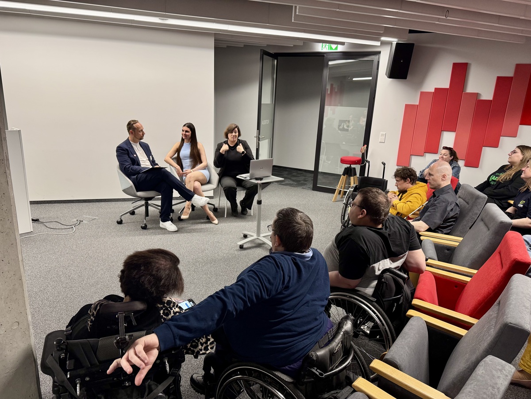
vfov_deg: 56.8
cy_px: 200
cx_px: 266
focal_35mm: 24
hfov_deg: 71.6
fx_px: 368
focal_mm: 6.76
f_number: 1.78
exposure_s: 1/50
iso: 160
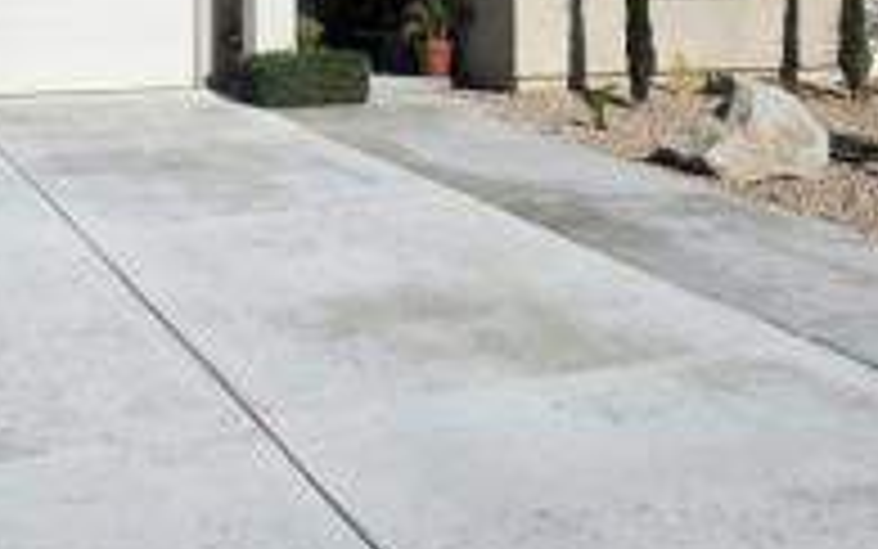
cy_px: -45
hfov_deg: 39.8
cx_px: 288
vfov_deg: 24.3
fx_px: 1197
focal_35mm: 50
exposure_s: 1/10000
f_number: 1.8
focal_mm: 5.4
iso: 40
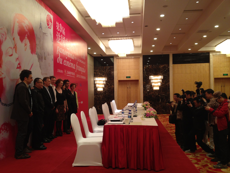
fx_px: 233
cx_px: 115
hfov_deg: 52.6
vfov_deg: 40.7
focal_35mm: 35
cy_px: 86
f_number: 2.4
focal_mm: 4.28
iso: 100
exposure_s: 1/20
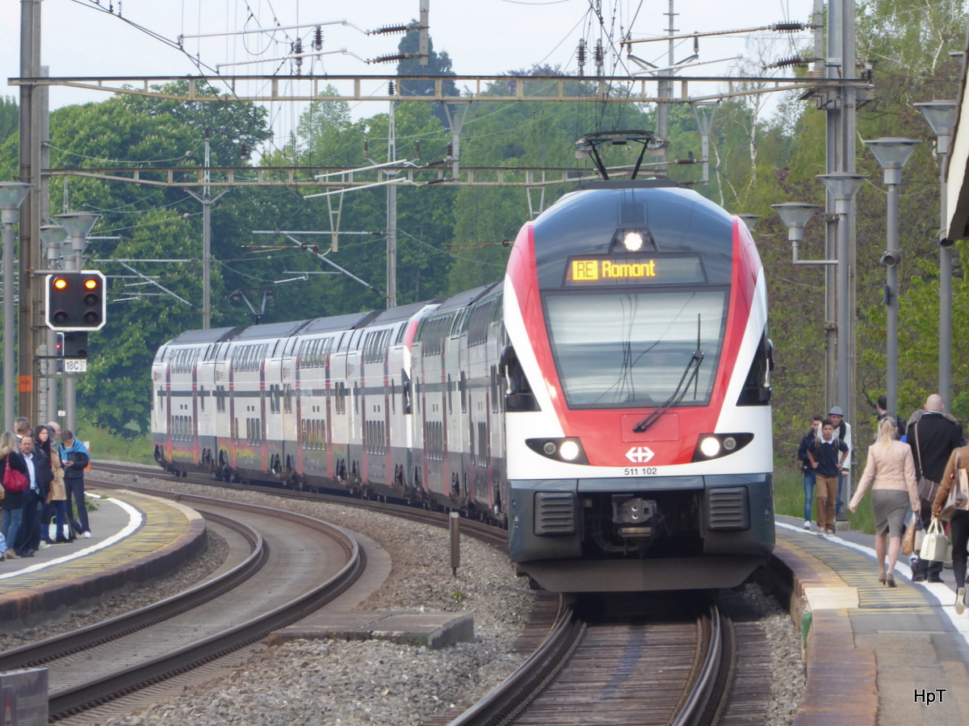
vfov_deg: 3.9
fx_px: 10805
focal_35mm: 386
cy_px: 363
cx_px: 484
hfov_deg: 5.1
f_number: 6
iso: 160
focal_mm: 62.1
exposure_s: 1/80
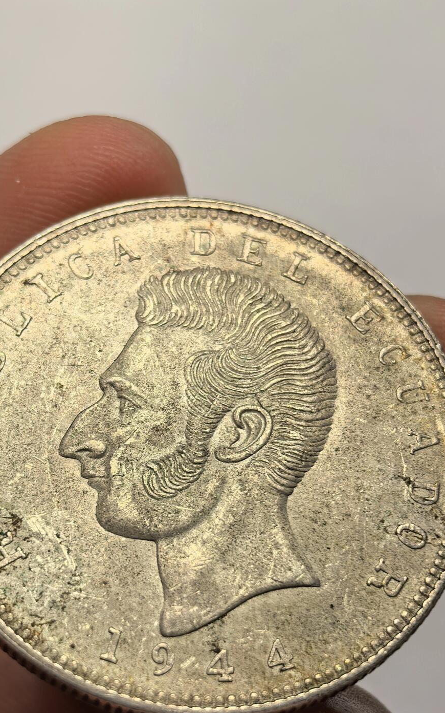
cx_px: 188
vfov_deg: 27.7
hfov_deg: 17.6
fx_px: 1436
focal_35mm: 74
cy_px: 455
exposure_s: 1/100
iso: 160
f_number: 2
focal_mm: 6.98
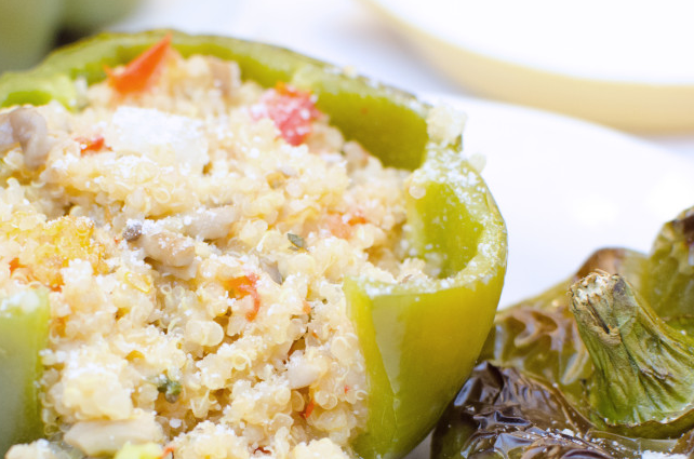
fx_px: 1612
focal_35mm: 84
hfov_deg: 24.2
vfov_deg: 16.2
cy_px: 336
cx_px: 270
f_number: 3.5
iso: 1600
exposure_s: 1/60
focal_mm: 35
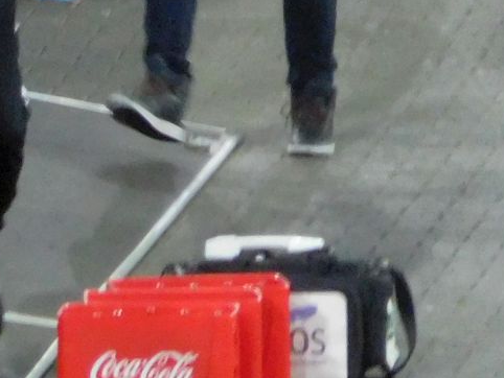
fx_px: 27182
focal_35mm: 1866
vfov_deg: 0.8
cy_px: -257
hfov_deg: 1.1
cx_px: -310
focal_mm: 80.3
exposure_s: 1/40
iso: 800
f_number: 6.4
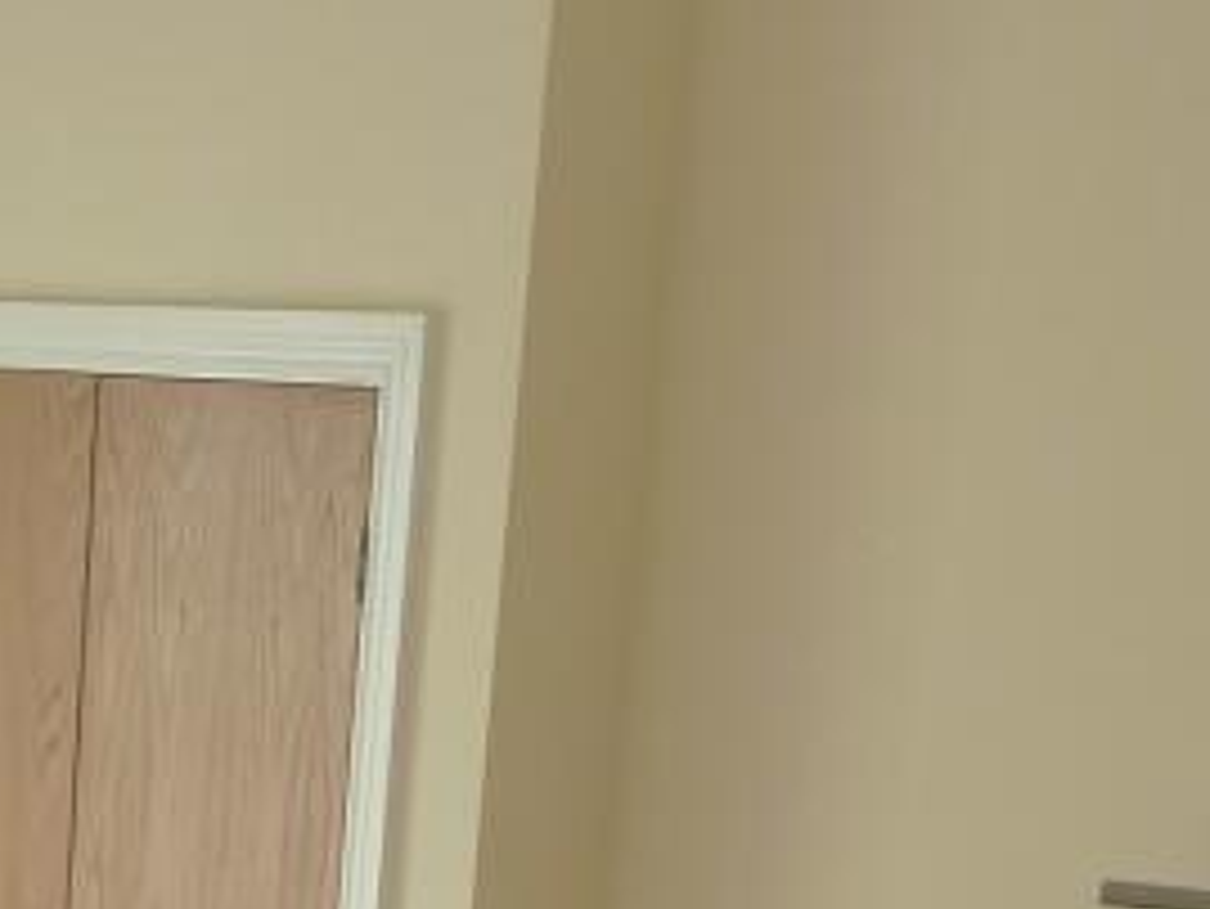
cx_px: -292
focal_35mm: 95
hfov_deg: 19.3
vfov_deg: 14.5
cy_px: 1354
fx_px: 3322
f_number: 3.3
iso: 125
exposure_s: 1/40
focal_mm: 4.1
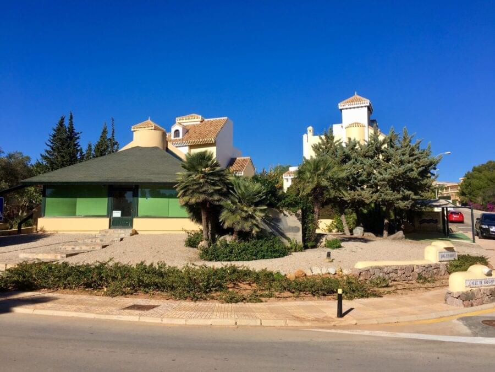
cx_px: 248
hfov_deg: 61.7
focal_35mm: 29
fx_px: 415
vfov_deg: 48.2
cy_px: 186
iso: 25
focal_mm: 4.15
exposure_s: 1/1923
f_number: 2.2
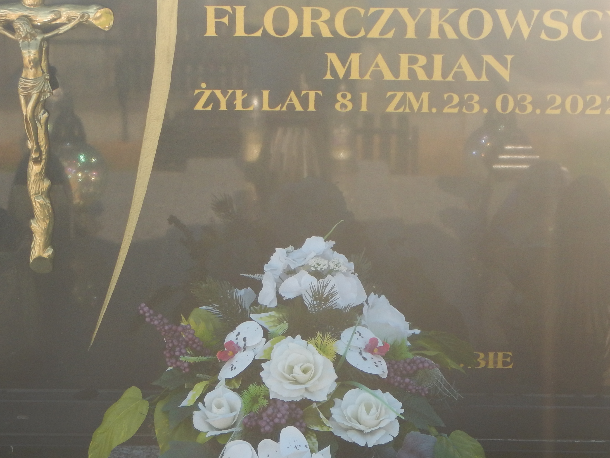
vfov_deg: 18.0
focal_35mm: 82
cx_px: 316
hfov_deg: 23.8
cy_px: 215
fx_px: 1445
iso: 125
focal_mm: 8.5
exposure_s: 1/200
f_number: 4.3
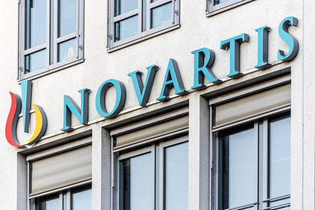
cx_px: 158
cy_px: 105
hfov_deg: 10.5
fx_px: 1707
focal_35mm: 195
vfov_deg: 7.1
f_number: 2.8
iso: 80
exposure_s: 1/400
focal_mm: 195
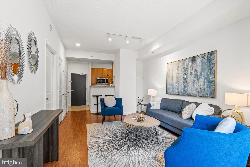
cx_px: 125
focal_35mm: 16
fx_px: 111
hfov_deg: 96.7
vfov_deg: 73.7
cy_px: 84
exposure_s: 1/8
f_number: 8
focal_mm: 16
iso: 640
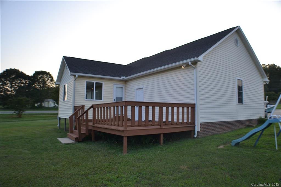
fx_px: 234
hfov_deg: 61.9
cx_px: 140
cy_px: 94
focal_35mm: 30
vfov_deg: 43.6
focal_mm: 20
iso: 400
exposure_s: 1/640
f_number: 3.8
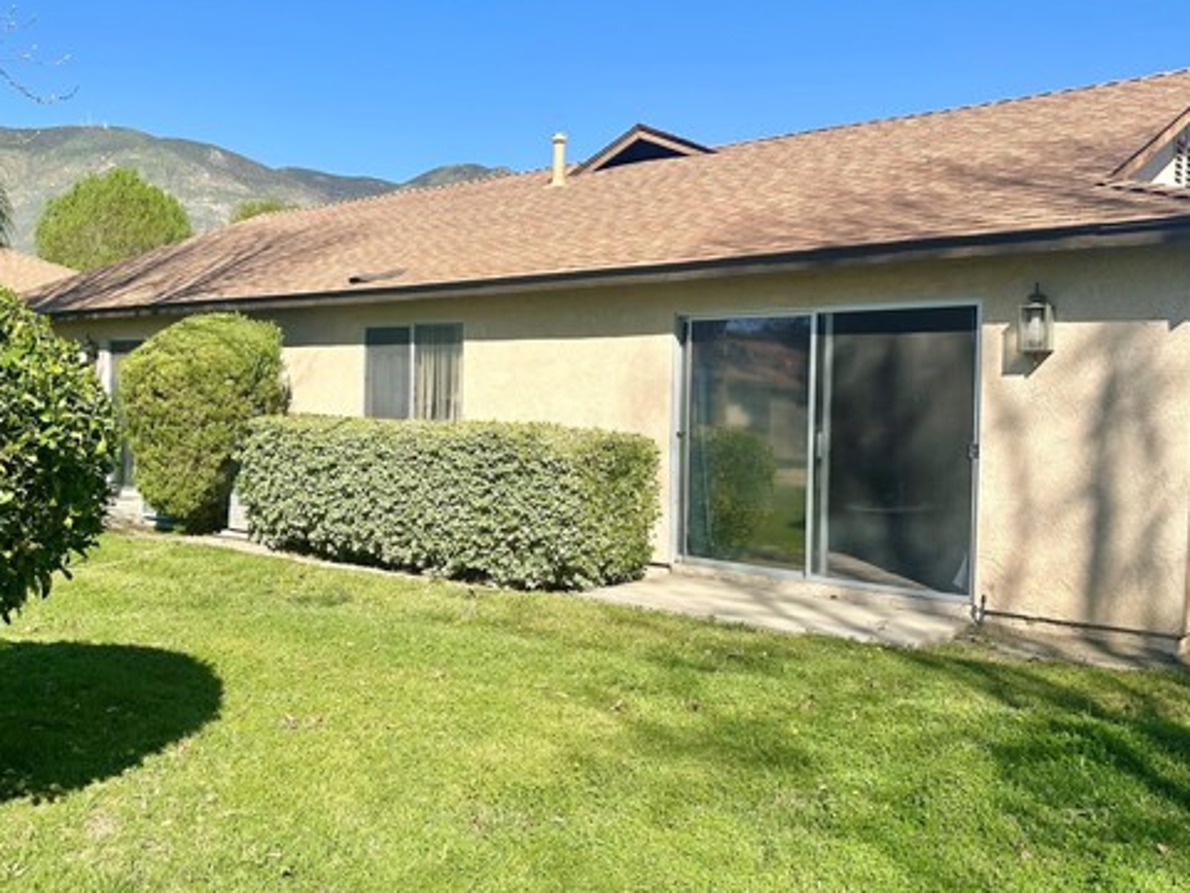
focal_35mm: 32
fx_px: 1100
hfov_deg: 56.5
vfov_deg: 44.1
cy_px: 422
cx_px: 496
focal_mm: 6.86
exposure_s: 1/4016
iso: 80
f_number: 1.78
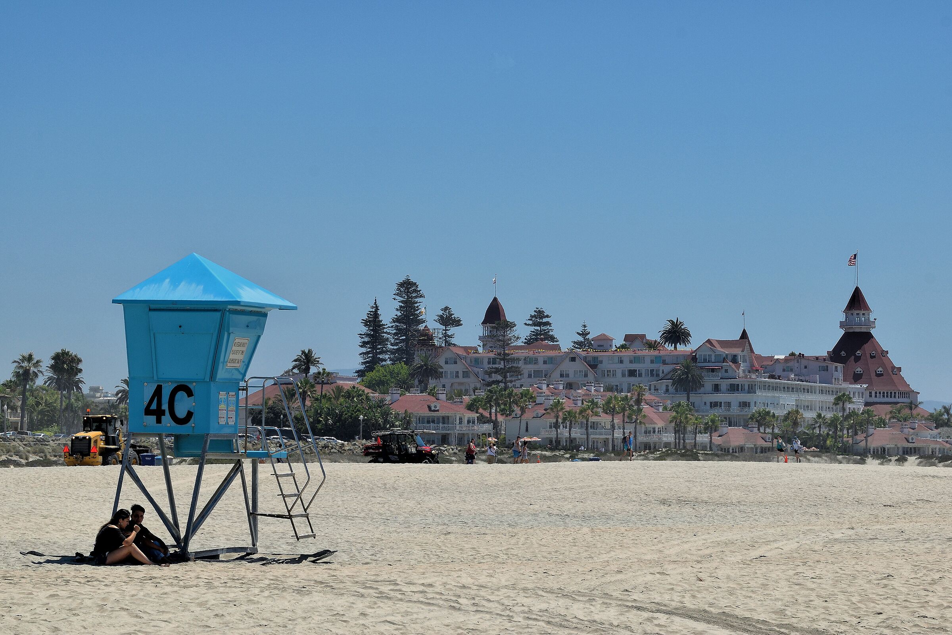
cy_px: 318
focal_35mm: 129
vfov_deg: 10.6
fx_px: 3411
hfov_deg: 15.9
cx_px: 476
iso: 100
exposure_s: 1/250
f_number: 11
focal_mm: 86
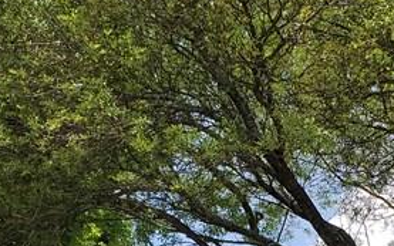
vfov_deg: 11.7
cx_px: 417
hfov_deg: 19.6
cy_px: 458
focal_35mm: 102
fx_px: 1095
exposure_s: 1/1193
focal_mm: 4.3
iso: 50
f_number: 2.4
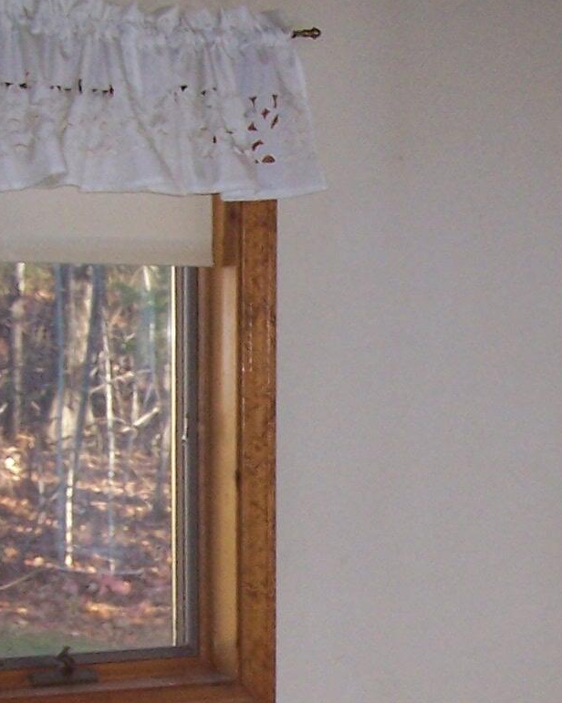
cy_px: 681
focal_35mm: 124
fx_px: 2580
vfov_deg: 15.3
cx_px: 538
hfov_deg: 12.3
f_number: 2.8
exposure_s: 1/60
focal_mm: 6.3
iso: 140
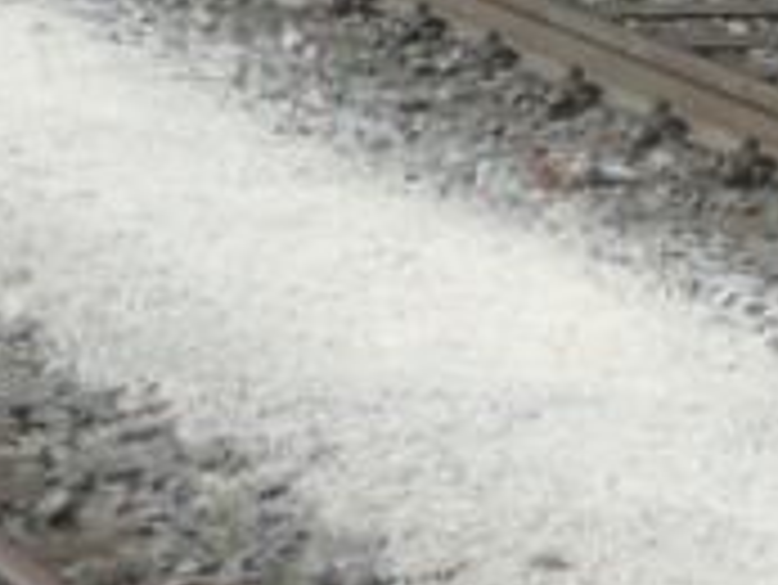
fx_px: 8951
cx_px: 495
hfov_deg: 5.0
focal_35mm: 398
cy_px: -1062
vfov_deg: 3.7
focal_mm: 11.4
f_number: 3.2
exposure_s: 1/100
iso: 250
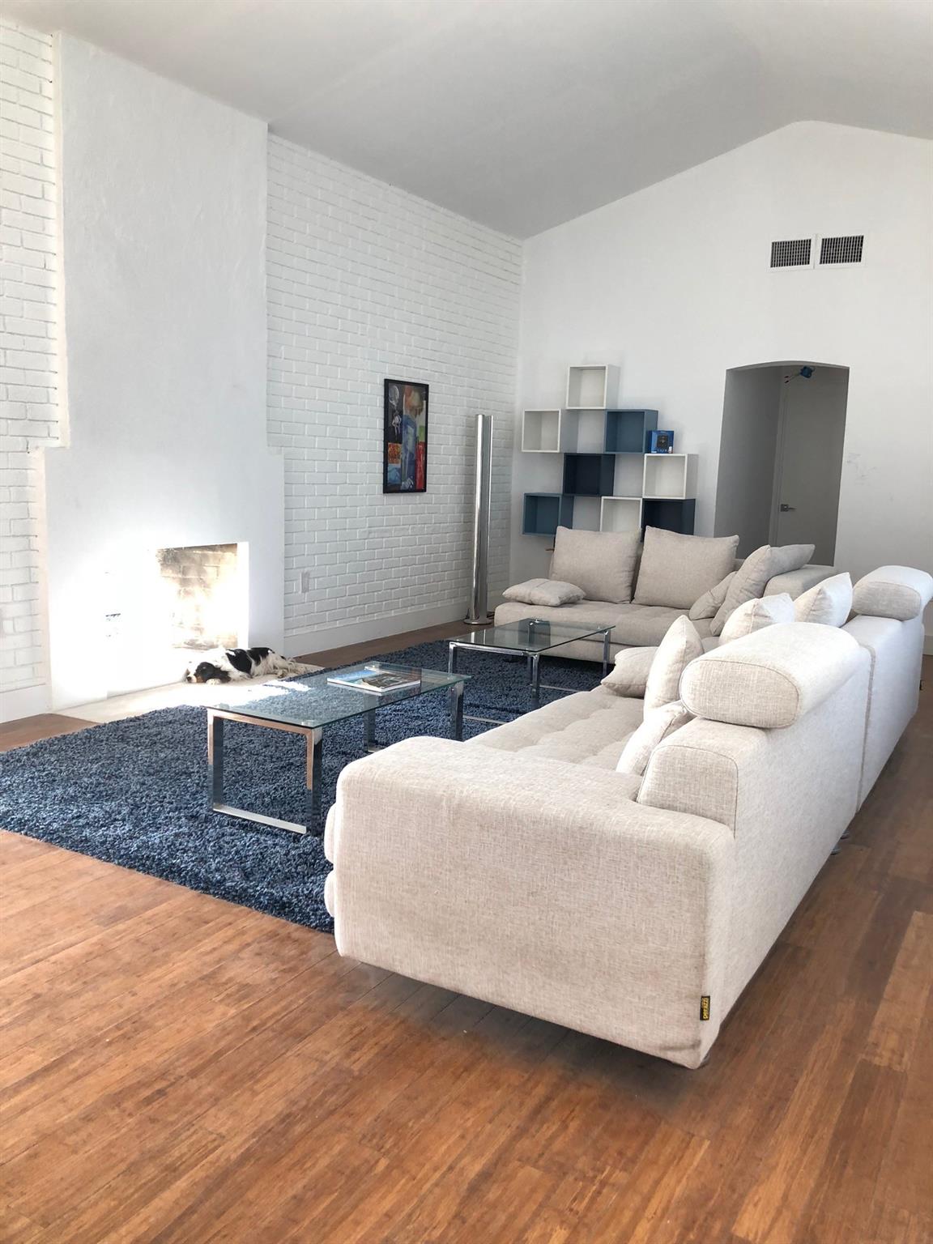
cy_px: 622
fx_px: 1006
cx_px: 466
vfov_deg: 63.4
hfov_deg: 49.7
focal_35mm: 28
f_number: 1.8
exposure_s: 1/30
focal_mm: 4
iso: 32
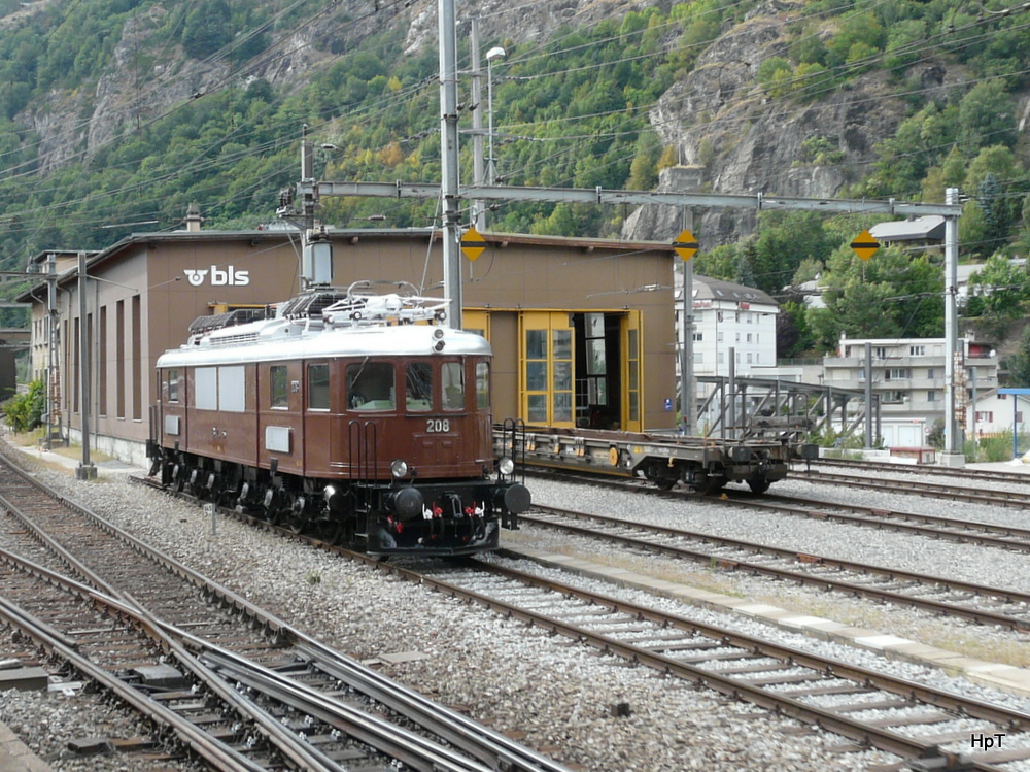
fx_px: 833
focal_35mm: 28
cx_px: 515
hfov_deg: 63.5
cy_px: 386
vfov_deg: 49.7
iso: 100
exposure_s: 1/160
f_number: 4
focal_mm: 4.6
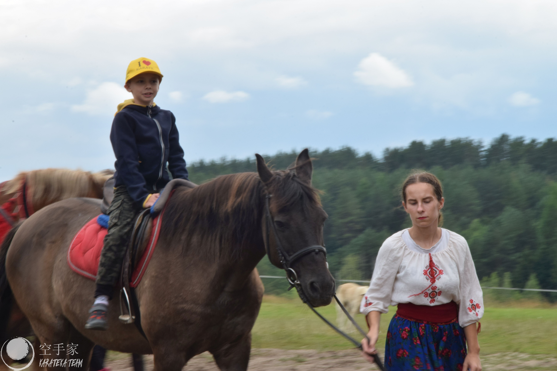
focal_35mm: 158
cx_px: 278
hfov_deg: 13.0
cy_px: 186
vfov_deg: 8.7
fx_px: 2437
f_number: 32
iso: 400
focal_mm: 105
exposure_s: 1/25
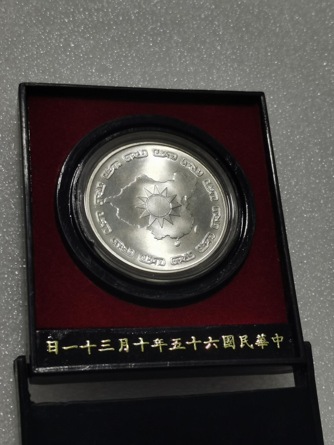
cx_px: 167
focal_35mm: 67
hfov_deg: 21.9
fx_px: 862
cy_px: 222
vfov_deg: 29.0
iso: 50
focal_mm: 5.58
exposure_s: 1/178
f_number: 1.8
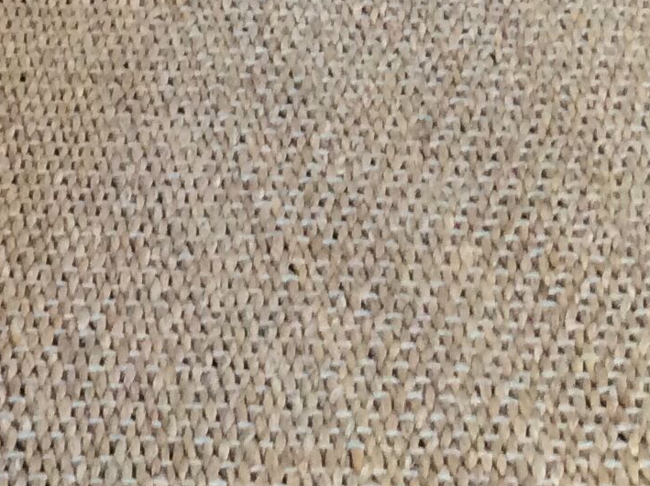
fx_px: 2194
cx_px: -376
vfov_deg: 12.5
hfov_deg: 15.3
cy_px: 46
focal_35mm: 117
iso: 200
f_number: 2.4
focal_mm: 3.3
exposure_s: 1/25
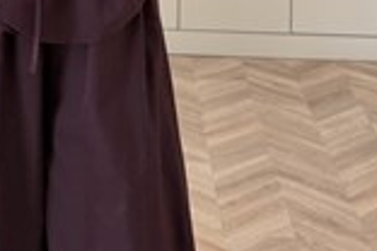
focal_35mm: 66
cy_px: -160
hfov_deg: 29.8
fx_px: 691
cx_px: 72
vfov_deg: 17.7
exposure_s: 1/121
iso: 160
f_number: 1.78
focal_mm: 6.76
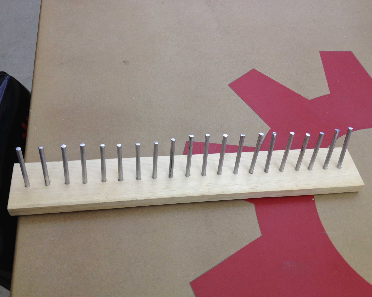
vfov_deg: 40.1
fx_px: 407
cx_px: 184
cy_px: 149
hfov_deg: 49.1
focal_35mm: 37
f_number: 2.4
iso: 50
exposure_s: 1/24
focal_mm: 4.28
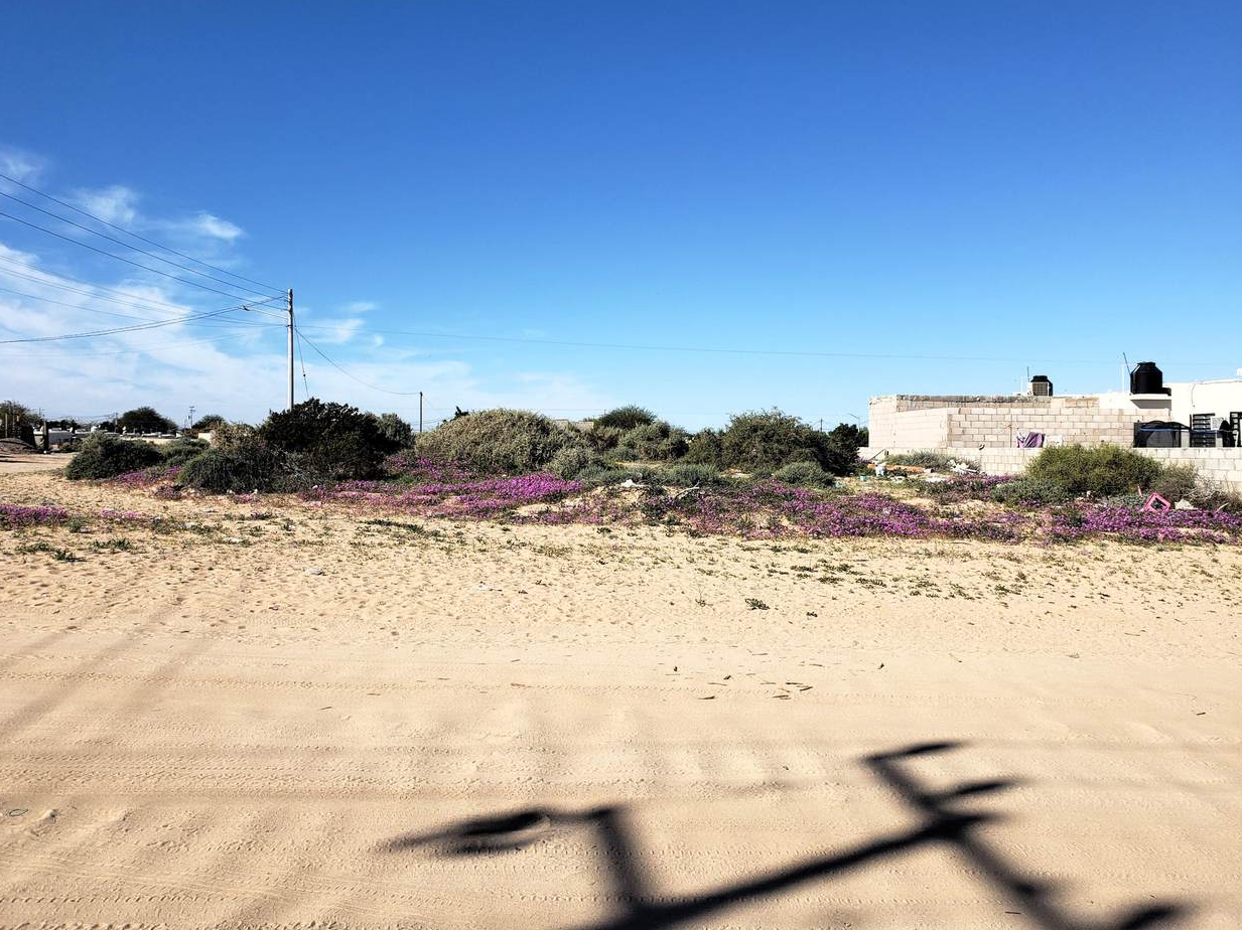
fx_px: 968
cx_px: 608
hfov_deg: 65.3
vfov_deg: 51.3
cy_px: 456
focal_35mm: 27
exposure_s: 1/1994
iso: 50
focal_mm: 4.3
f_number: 2.4
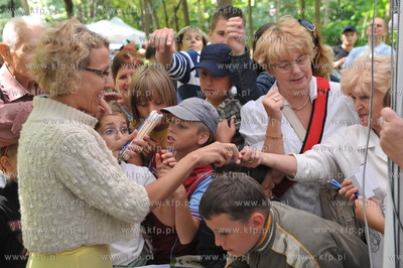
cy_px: 134
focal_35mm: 48
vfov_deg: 28.0
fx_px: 537
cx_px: 202
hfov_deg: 41.1
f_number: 5.6
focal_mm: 48
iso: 800
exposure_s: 1/80
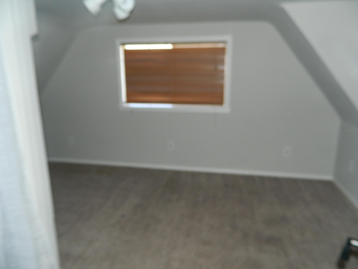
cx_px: 179
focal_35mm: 25
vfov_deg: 54.9
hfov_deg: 69.4
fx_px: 259
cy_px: 134
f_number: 3.1
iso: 200
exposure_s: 1/30
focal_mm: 4.5
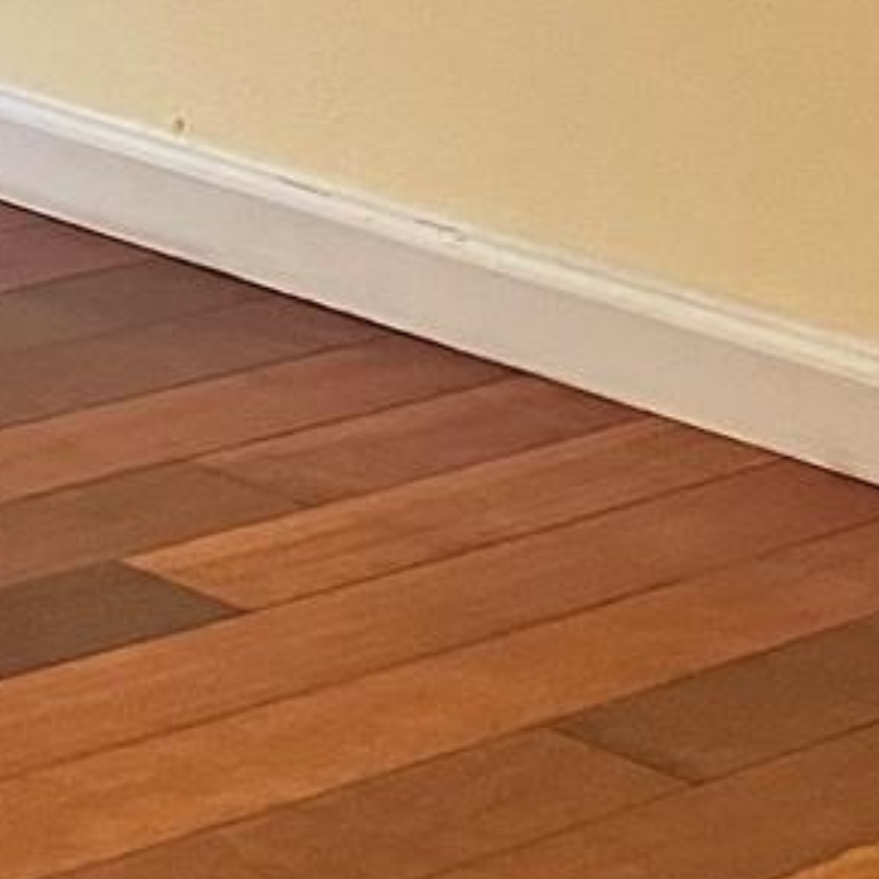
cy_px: -698
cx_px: -2099
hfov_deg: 8.3
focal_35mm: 162
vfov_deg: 10.2
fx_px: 4654
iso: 250
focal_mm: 5.1
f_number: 1.6
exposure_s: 1/60
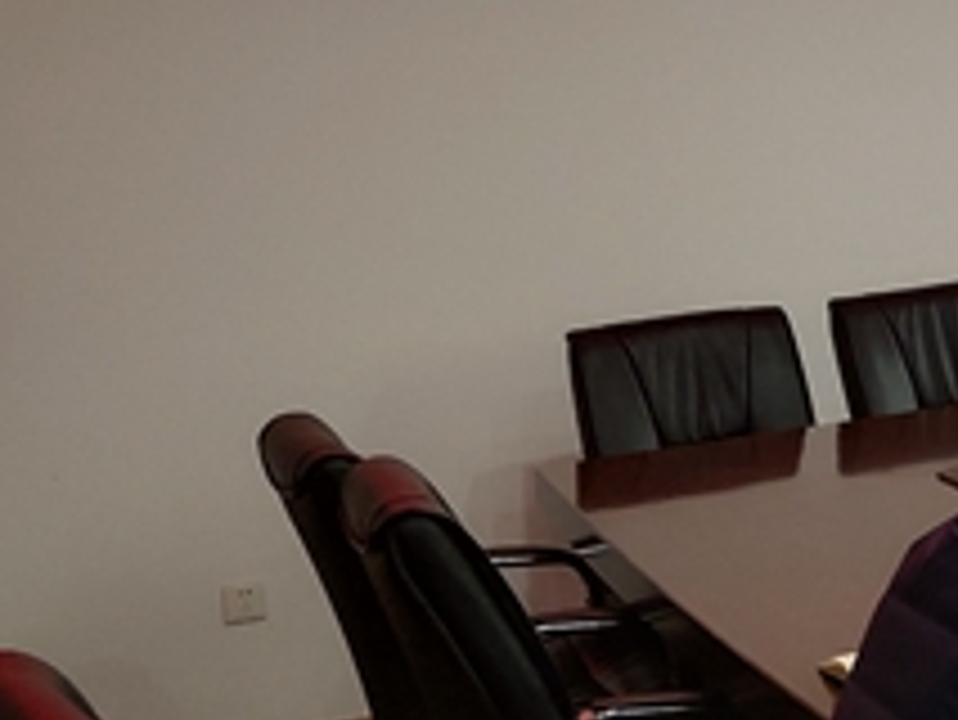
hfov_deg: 20.1
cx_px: 1219
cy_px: 153
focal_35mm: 90
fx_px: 2492
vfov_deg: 16.3
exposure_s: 1/50
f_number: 1.8
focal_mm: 4.35
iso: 231
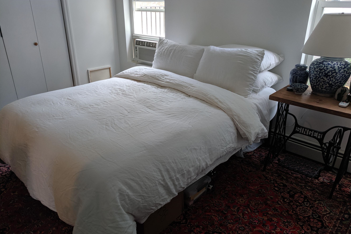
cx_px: 181
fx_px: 273
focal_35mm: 28
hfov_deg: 65.5
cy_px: 124
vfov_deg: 46.4
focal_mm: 4.67
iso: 151
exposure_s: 1/60
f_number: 2
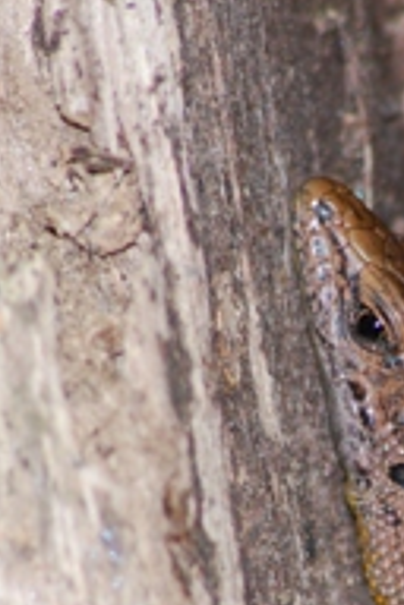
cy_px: 425
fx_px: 25214
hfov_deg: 0.9
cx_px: 369
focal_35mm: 1498
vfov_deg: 1.4
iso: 200
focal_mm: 300
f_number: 10
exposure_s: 1/4
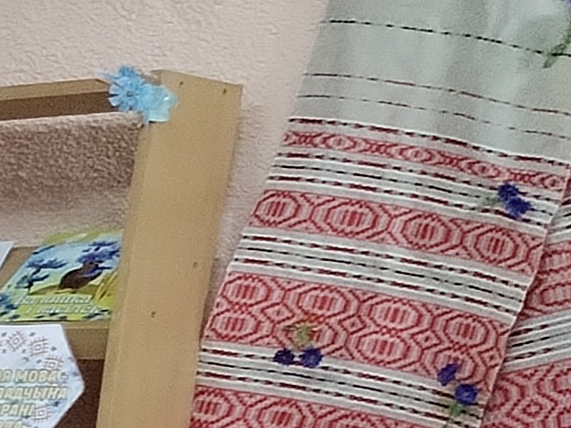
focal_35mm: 205
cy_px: 1012
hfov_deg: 7.8
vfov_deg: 6.9
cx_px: -1396
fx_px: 3382
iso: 599
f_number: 1.8
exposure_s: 1/33.3
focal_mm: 4.75
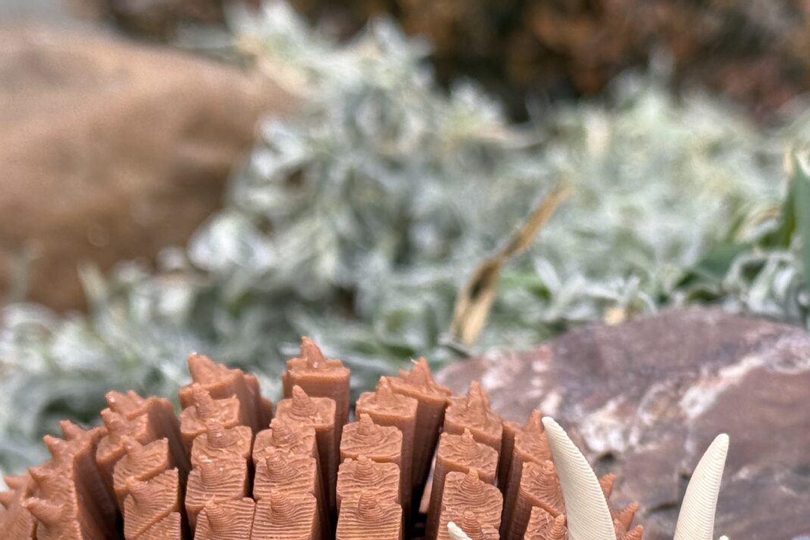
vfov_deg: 11.3
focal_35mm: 119
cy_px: 629
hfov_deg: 17.2
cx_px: 424
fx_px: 2677
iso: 64
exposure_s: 1/583
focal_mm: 6.76
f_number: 1.78
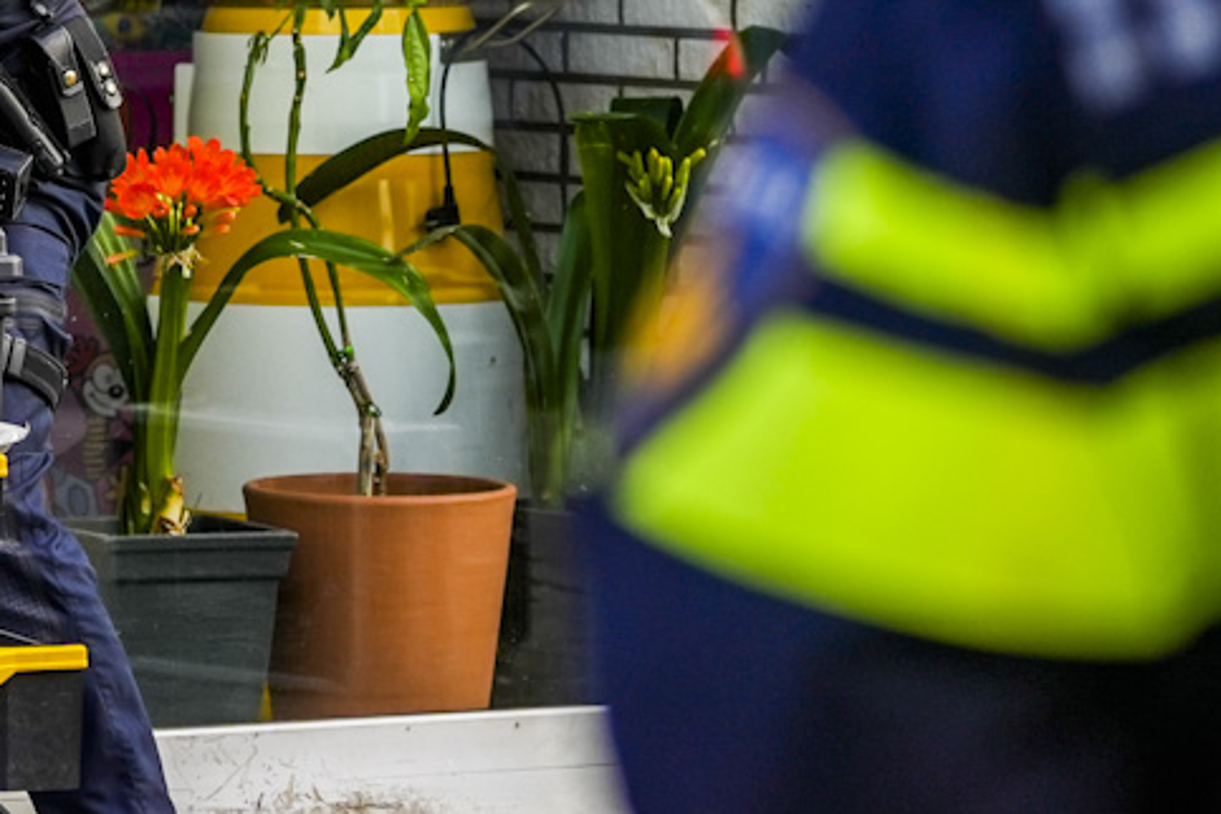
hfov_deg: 7.3
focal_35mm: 278
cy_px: 28
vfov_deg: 4.9
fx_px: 9428
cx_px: -609
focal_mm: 70
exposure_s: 1/500
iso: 250
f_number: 2.8
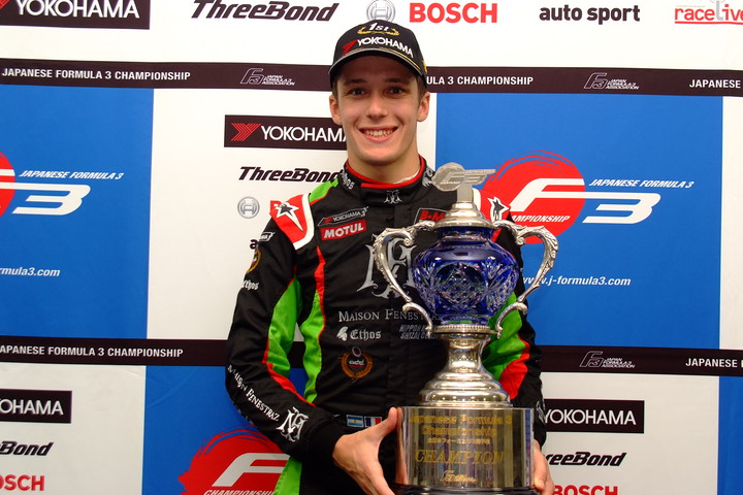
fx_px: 1176
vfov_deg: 23.8
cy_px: 248
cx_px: 372
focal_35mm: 57
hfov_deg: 35.1
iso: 400
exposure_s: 1/60
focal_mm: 38
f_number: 5.6
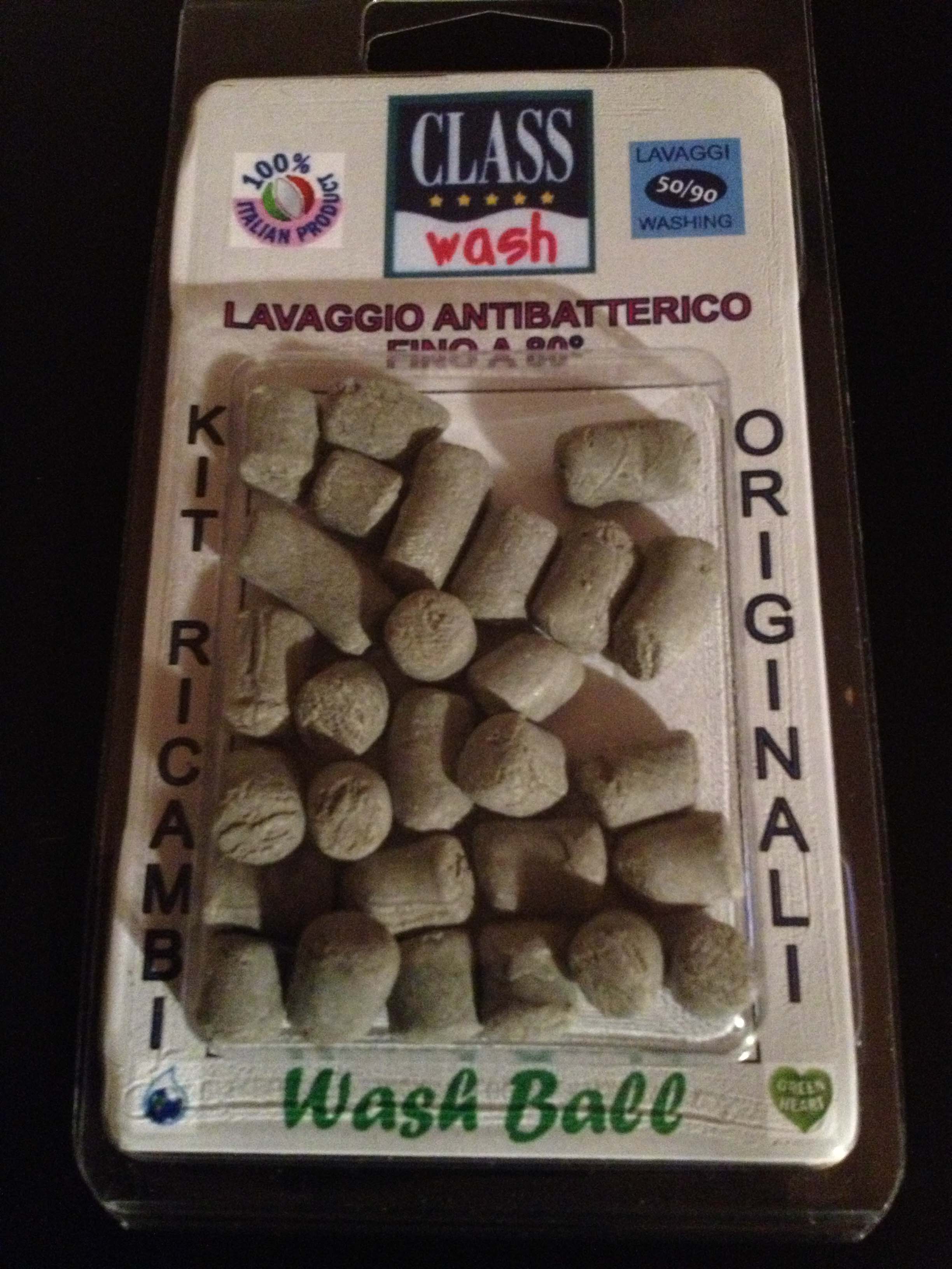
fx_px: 1283
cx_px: 476
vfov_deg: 52.6
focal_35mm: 35
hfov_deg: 40.7
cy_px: 634
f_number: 2.4
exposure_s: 1/15
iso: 800
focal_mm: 4.28
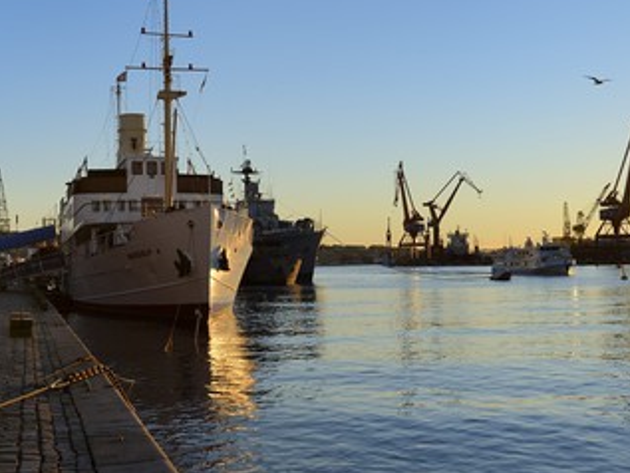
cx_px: 272
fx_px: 1020
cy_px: 248
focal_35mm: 56
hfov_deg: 34.3
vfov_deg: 26.1
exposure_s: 1/250
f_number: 8
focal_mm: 44
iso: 200
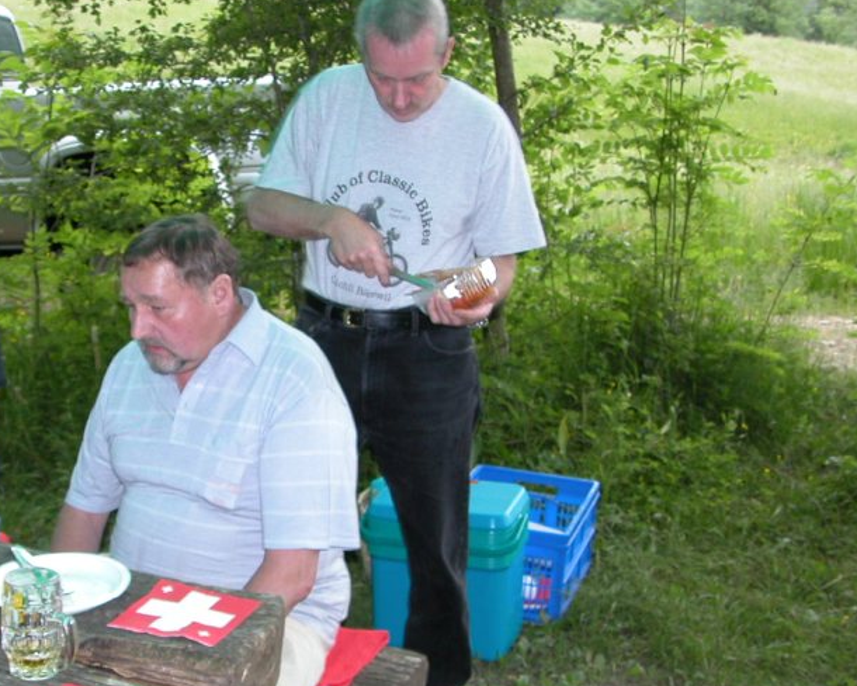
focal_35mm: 56
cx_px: 236
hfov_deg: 33.0
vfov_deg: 27.1
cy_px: 420
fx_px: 1420
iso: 100
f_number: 2.8
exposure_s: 1/30
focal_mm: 8.9
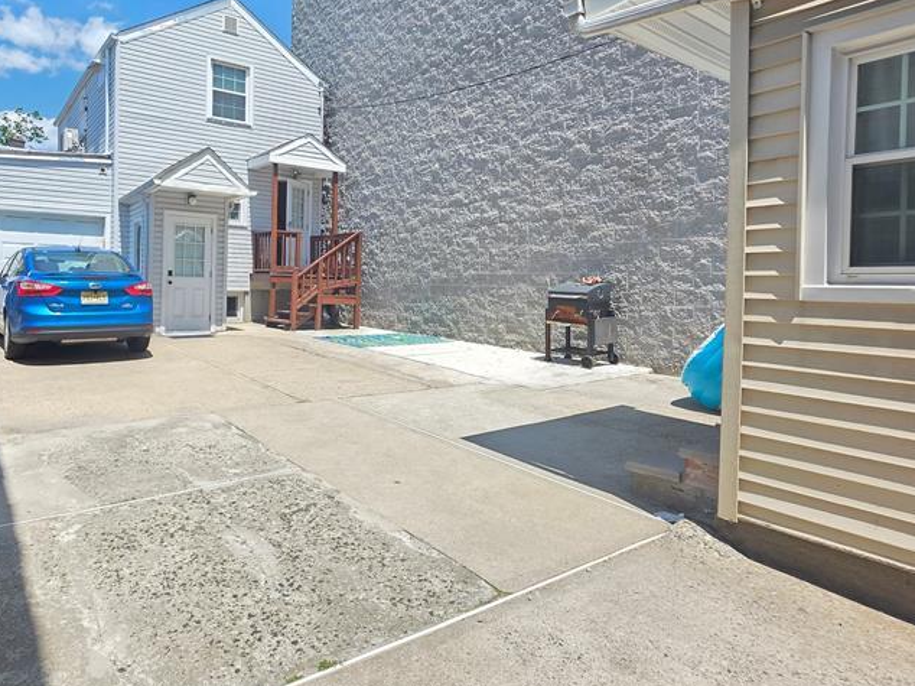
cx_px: 338
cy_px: 289
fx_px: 555
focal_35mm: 21
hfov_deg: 77.5
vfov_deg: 63.1
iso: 40
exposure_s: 1/1167
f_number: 1.9
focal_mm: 2.2
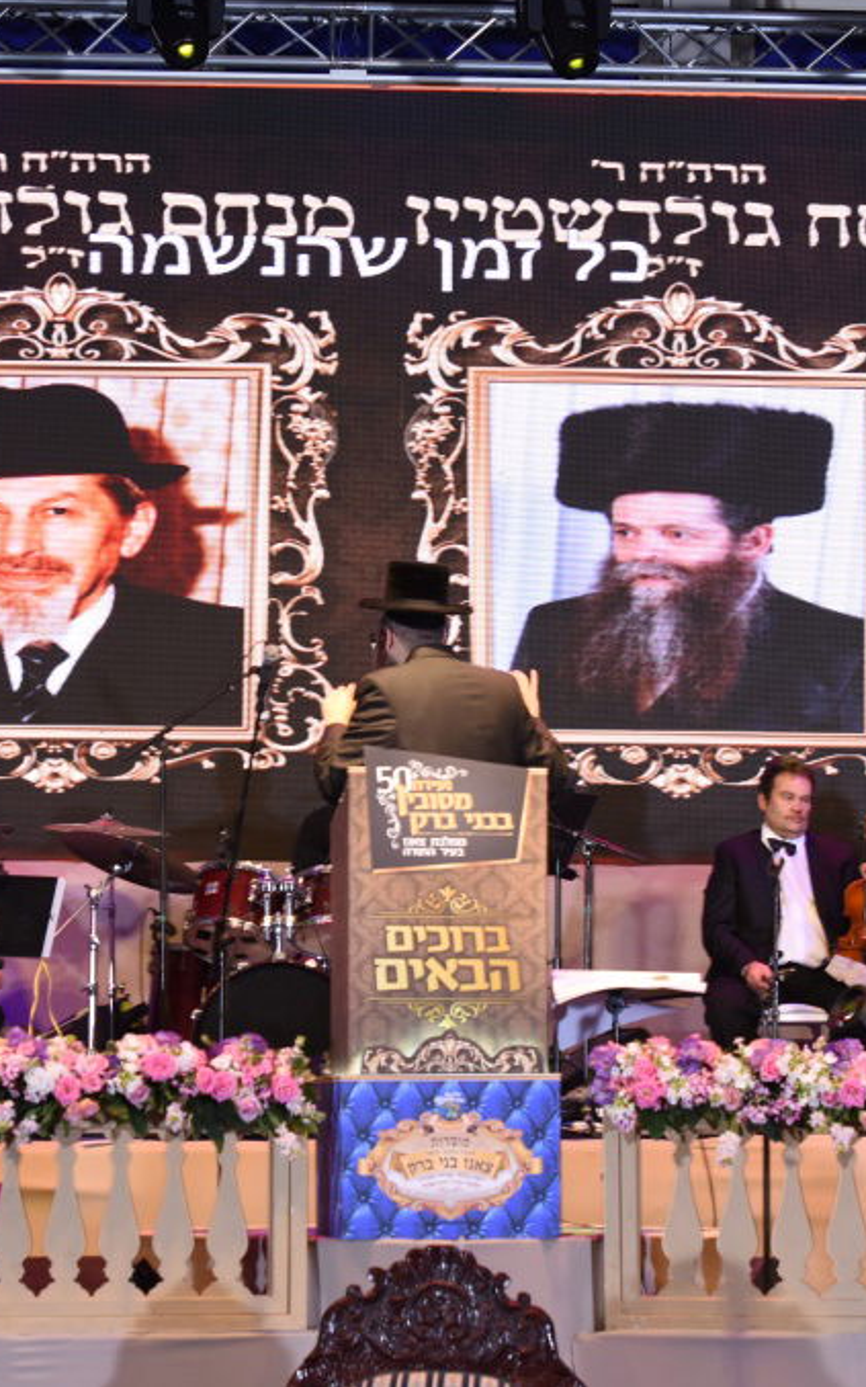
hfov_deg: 12.1
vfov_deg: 19.3
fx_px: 4079
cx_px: 428
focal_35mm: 108
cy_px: 689
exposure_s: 1/100
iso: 1250
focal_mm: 70
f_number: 6.3
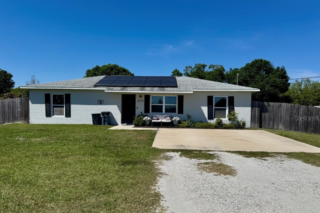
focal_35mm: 26
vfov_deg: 49.5
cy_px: 118
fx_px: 231
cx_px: 159
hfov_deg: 69.4
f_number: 1.78
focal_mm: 6.76
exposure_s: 1/10417
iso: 80
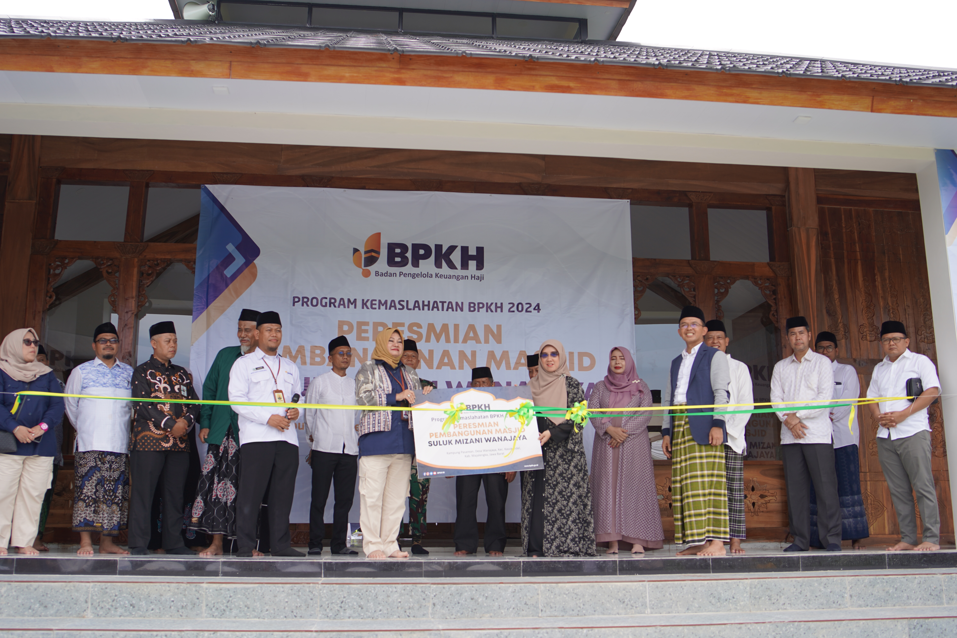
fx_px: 930
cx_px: 478
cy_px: 319
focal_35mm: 35
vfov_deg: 37.9
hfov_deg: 54.4
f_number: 4.5
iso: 100
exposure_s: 1/320
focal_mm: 35
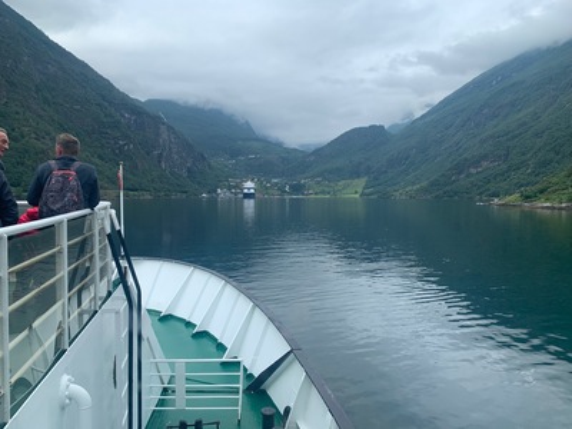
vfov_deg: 53.1
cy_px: 214
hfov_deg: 67.3
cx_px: 286
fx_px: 430
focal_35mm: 26
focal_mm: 4.25
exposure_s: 1/601
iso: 25
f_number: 1.8
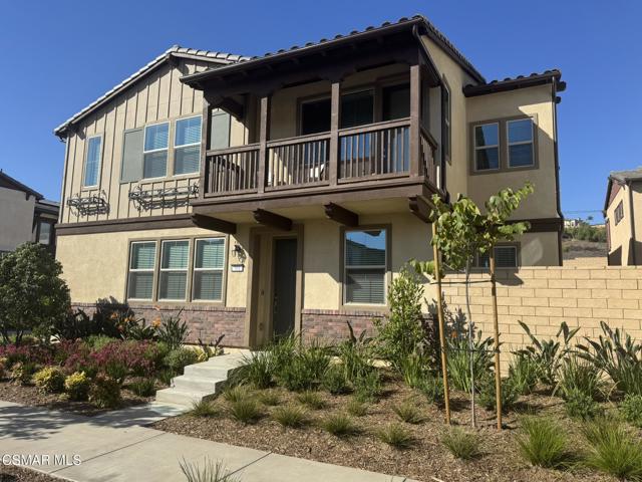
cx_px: 321
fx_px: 445
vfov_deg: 56.8
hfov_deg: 71.6
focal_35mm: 24
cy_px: 241
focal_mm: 6.76
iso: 80
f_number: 1.78
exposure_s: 1/4049
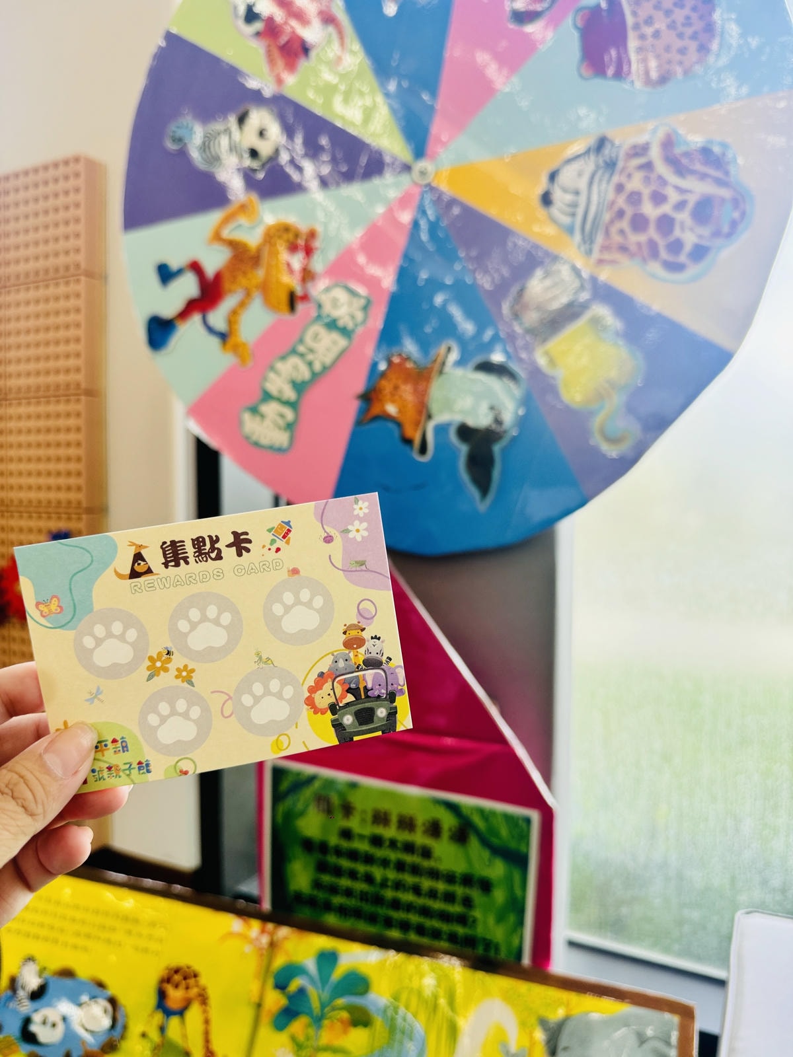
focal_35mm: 24
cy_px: 528
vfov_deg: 71.6
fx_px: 733
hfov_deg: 56.8
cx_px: 396
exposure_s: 1/121
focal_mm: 6.76
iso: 100
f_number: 1.78
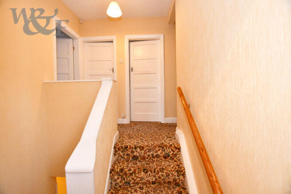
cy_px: 97
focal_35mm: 15
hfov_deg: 100.4
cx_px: 146
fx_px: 121
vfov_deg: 77.4
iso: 2800
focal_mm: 10
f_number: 4
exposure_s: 1/60
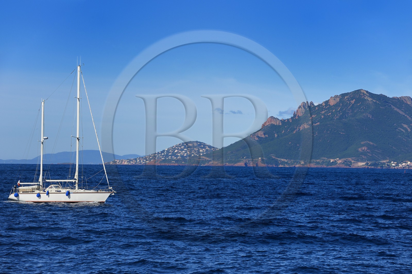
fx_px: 2058
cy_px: 137
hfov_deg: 11.4
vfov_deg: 7.6
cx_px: 206
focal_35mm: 180
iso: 200
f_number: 11
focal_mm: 180
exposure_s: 1/500
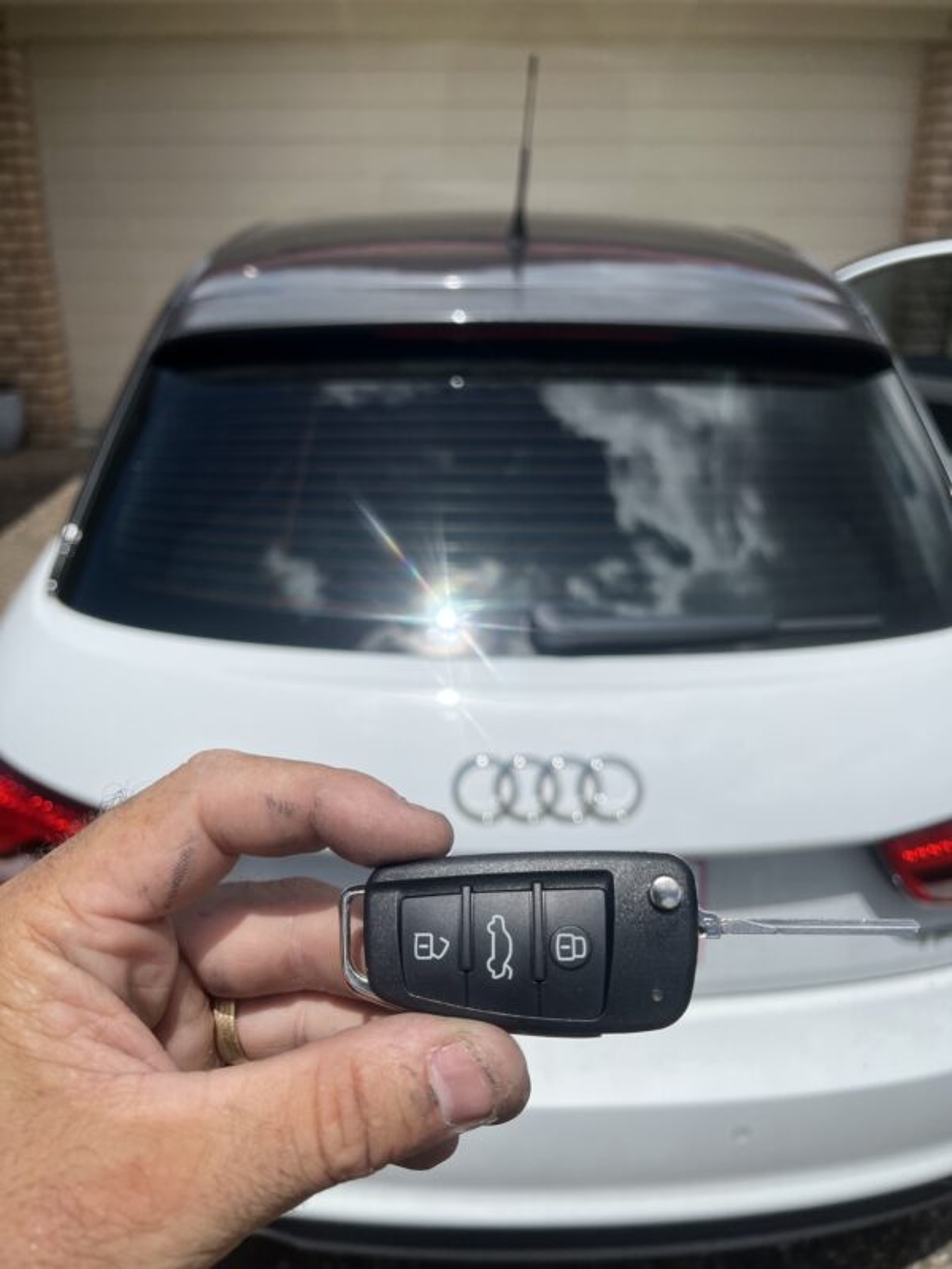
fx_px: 953
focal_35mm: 26
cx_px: 476
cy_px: 634
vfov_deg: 67.3
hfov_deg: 53.1
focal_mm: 5.1
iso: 50
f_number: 1.6
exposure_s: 1/7874
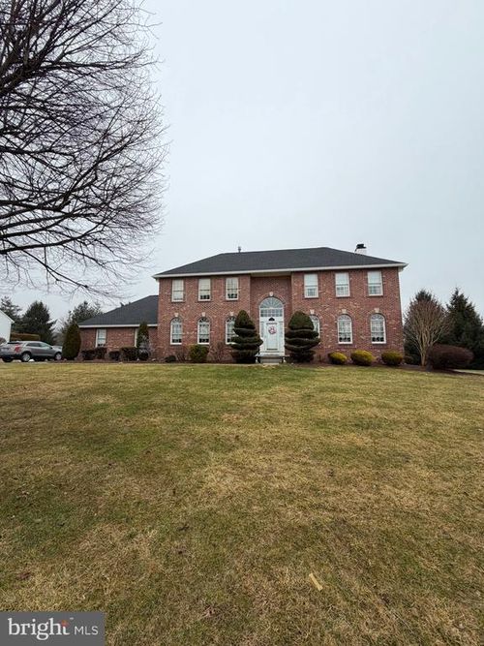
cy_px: 323
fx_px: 261
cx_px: 242
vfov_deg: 102.1
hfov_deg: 85.7
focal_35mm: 14
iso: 40
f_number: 2.2
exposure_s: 1/197
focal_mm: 2.22
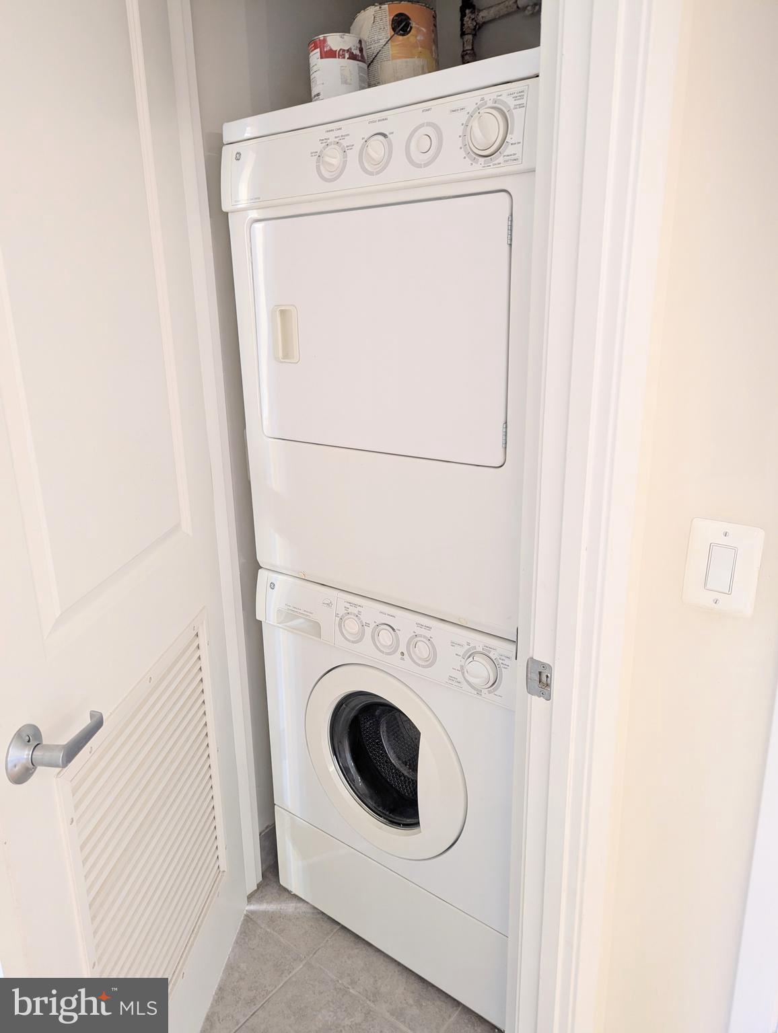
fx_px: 718
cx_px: 389
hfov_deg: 56.9
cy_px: 516
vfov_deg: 71.5
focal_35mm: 24
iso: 201
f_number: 1.85
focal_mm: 6.81
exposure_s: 1/24
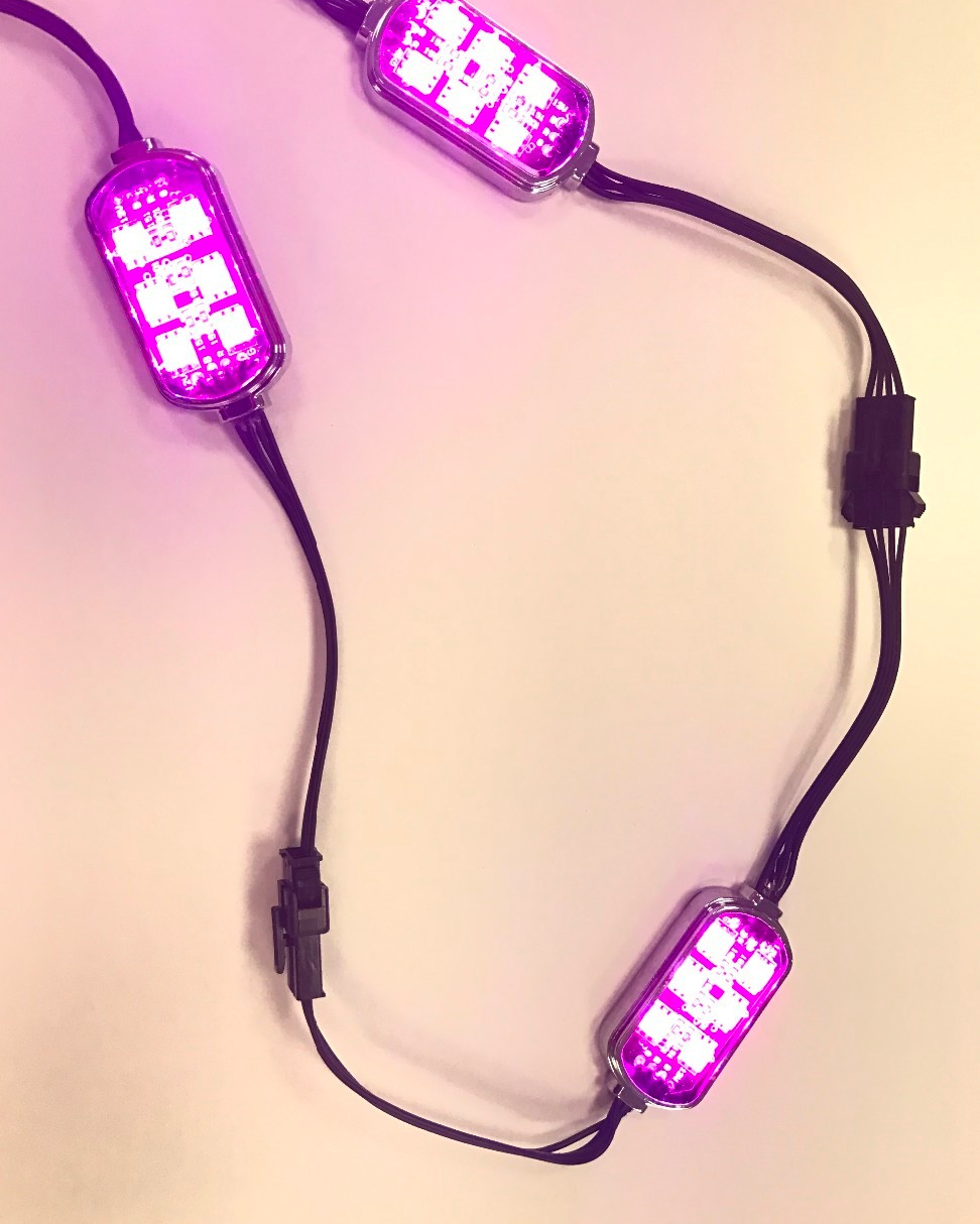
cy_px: 566
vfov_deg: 58.7
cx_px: 480
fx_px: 1087
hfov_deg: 48.5
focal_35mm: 30
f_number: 1.8
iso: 25
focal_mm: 3.99
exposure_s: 1/31
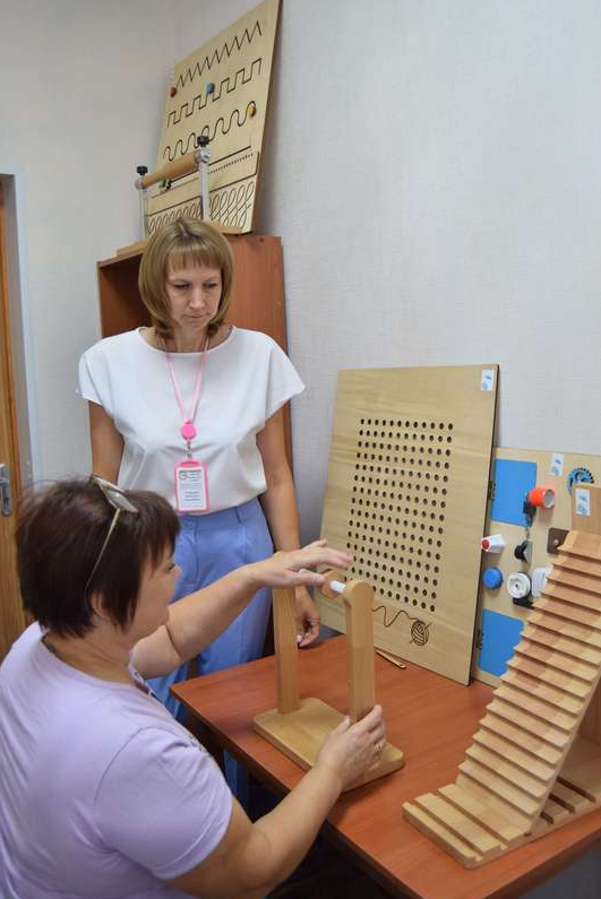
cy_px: 439
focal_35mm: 30
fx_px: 738
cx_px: 304
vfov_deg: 62.7
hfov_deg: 44.3
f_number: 4
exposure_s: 1/60
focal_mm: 19
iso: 450
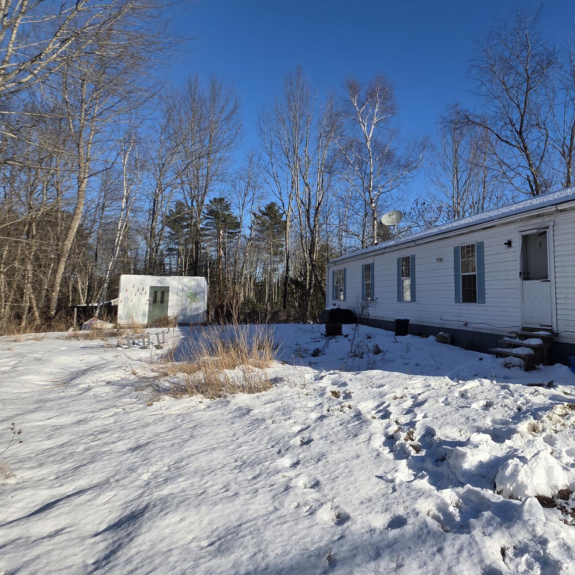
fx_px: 413
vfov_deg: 69.5
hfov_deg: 63.1
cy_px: 262
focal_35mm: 22
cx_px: 468
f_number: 1.9
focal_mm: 2.2
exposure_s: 1/2517
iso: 40
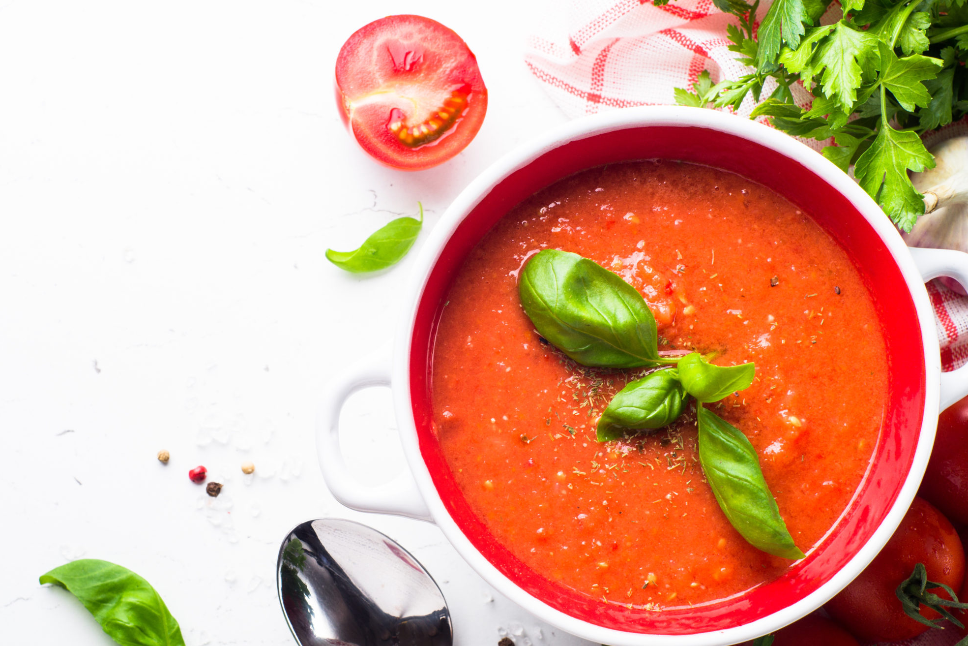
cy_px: 408
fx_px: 1748
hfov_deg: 30.9
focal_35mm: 65
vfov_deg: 20.9
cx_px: 428
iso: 200
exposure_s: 1/2.5
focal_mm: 50
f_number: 9
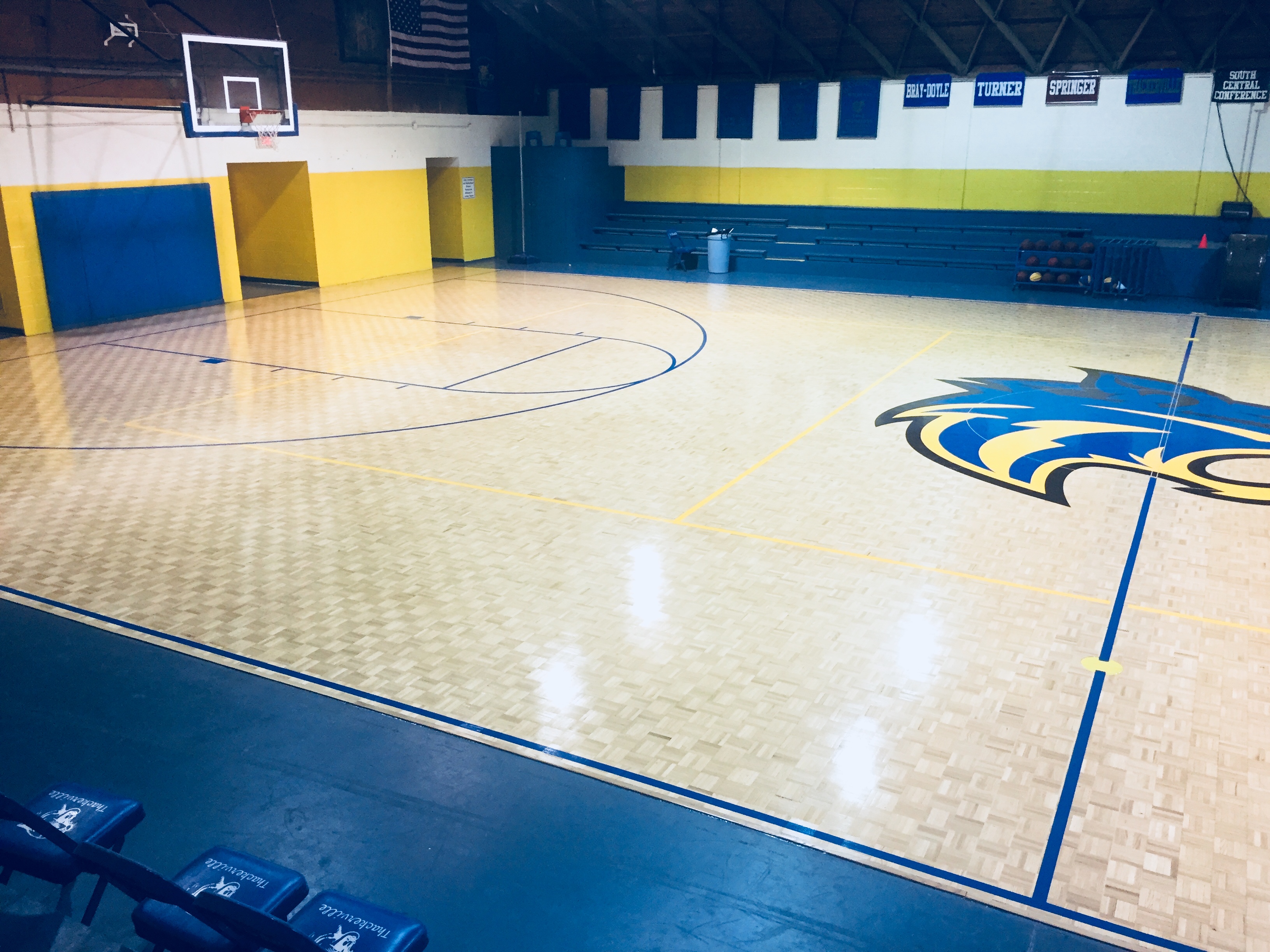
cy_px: 476
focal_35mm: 29
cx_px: 635
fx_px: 1064
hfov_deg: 61.7
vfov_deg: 48.2
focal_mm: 4.15
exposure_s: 1/30
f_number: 2.2
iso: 125
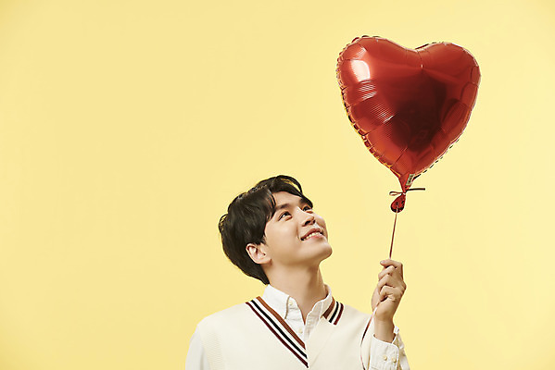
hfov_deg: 14.6
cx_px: 278
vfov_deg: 9.8
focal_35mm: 140
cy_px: 185
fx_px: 2159
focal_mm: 140
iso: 64
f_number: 8
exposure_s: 1/125
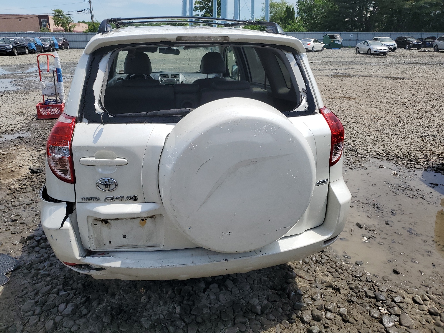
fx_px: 333
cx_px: 222
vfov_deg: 53.1
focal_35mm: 26
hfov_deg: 67.3
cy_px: 166
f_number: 1.5
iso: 50
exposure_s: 1/5000
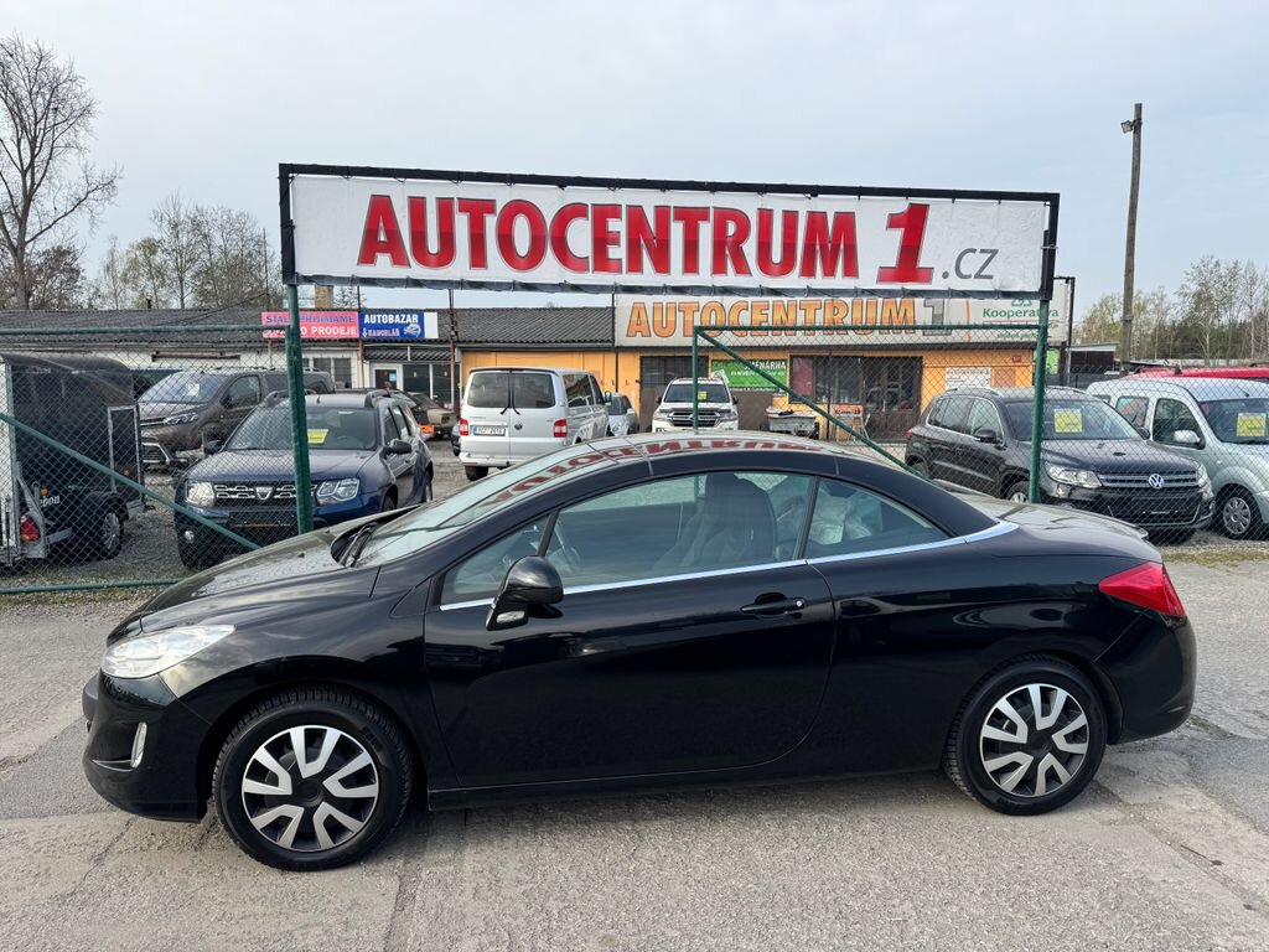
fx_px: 880
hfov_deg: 71.6
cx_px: 634
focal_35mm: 24
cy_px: 476
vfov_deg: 56.8
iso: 80
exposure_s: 1/1721
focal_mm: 6.76
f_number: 1.78
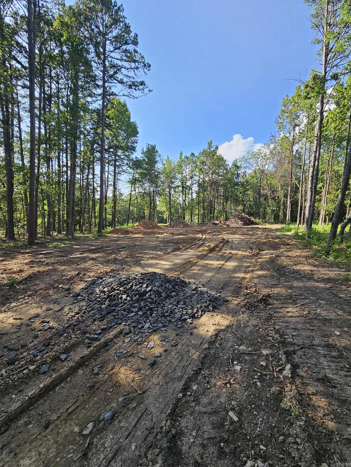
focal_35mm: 13
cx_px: 176
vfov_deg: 106.2
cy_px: 234
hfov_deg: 89.9
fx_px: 176
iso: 50
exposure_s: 1/599
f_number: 2.2
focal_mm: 2.2
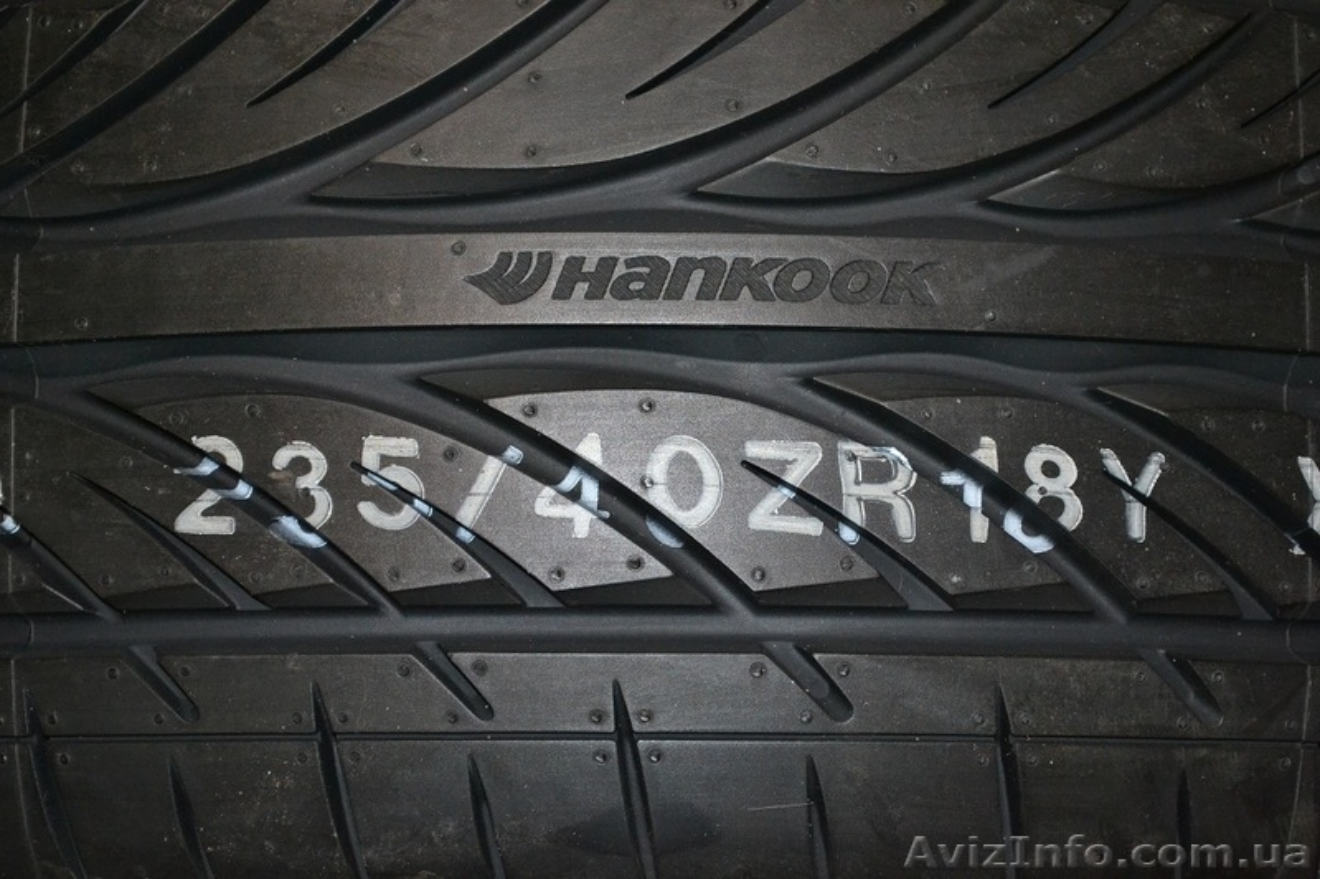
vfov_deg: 16.5
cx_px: 660
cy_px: 440
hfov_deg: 24.6
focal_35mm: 82
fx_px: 3024
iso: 2000
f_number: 5.6
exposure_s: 1/60
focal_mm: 55
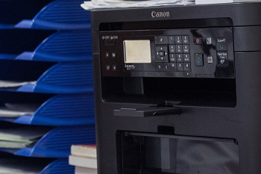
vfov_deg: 6.6
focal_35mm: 206
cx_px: -148
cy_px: 20
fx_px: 1493
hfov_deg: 9.7
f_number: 3.5
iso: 1250
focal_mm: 60
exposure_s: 1/200
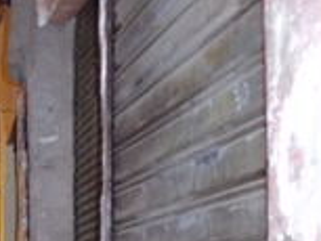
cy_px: 302
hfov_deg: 15.3
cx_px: -269
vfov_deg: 13.1
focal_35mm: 110
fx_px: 1021
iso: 317
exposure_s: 1/50
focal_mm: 5
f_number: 3.1
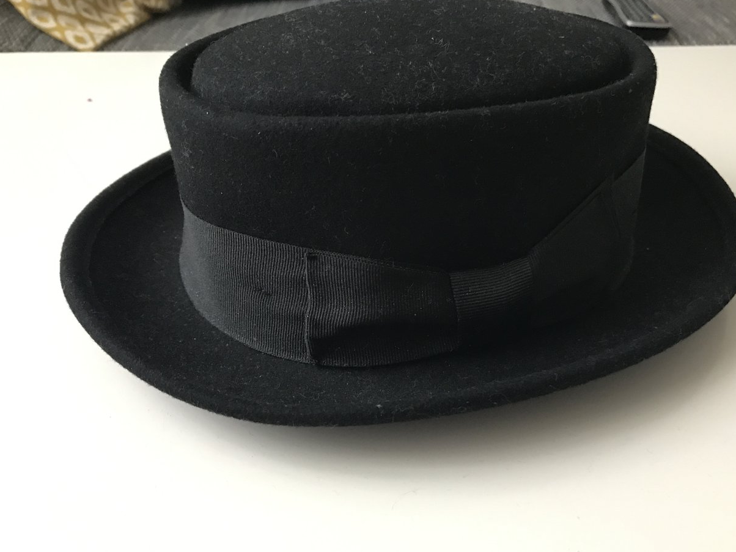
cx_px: 396
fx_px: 659
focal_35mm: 31
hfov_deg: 58.3
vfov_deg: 45.4
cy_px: 298
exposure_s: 1/13
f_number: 1.8
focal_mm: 3.99
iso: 100
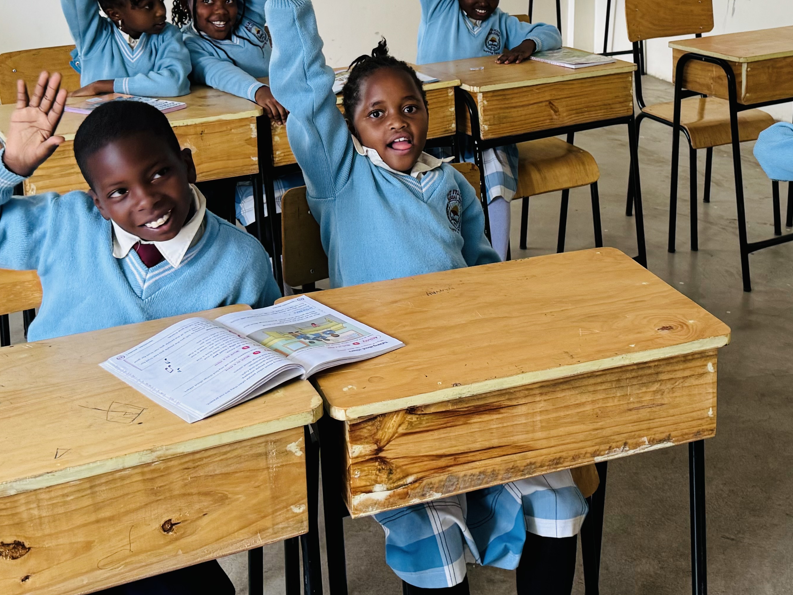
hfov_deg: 37.1
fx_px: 1168
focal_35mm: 51
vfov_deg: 27.8
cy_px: 89
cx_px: 534
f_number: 1.78
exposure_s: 1/93
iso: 200
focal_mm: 6.76
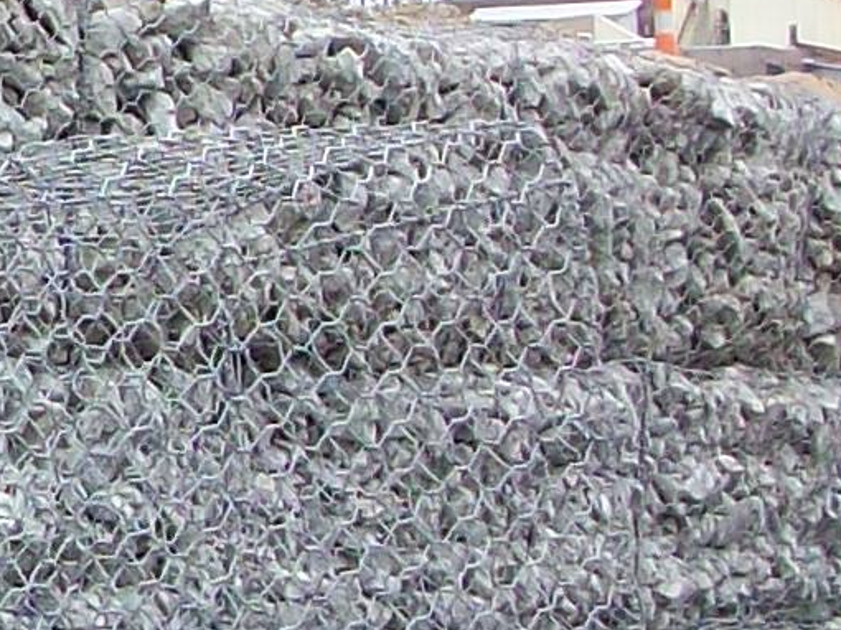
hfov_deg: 9.2
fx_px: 4978
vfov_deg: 7.2
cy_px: 399
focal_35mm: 205
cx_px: -693
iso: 80
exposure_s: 1/273
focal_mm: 5.7
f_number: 2.8
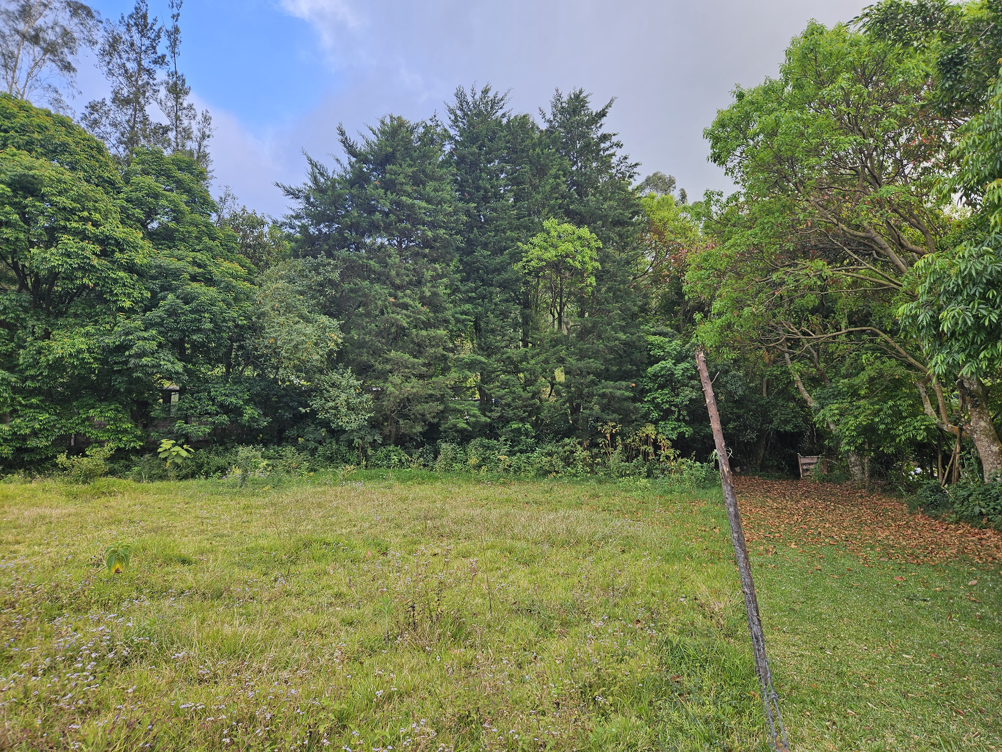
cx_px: 501
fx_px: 666
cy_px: 376
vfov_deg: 58.9
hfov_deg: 73.9
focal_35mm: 23
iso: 32
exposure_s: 1/180
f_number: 1.8
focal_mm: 5.4
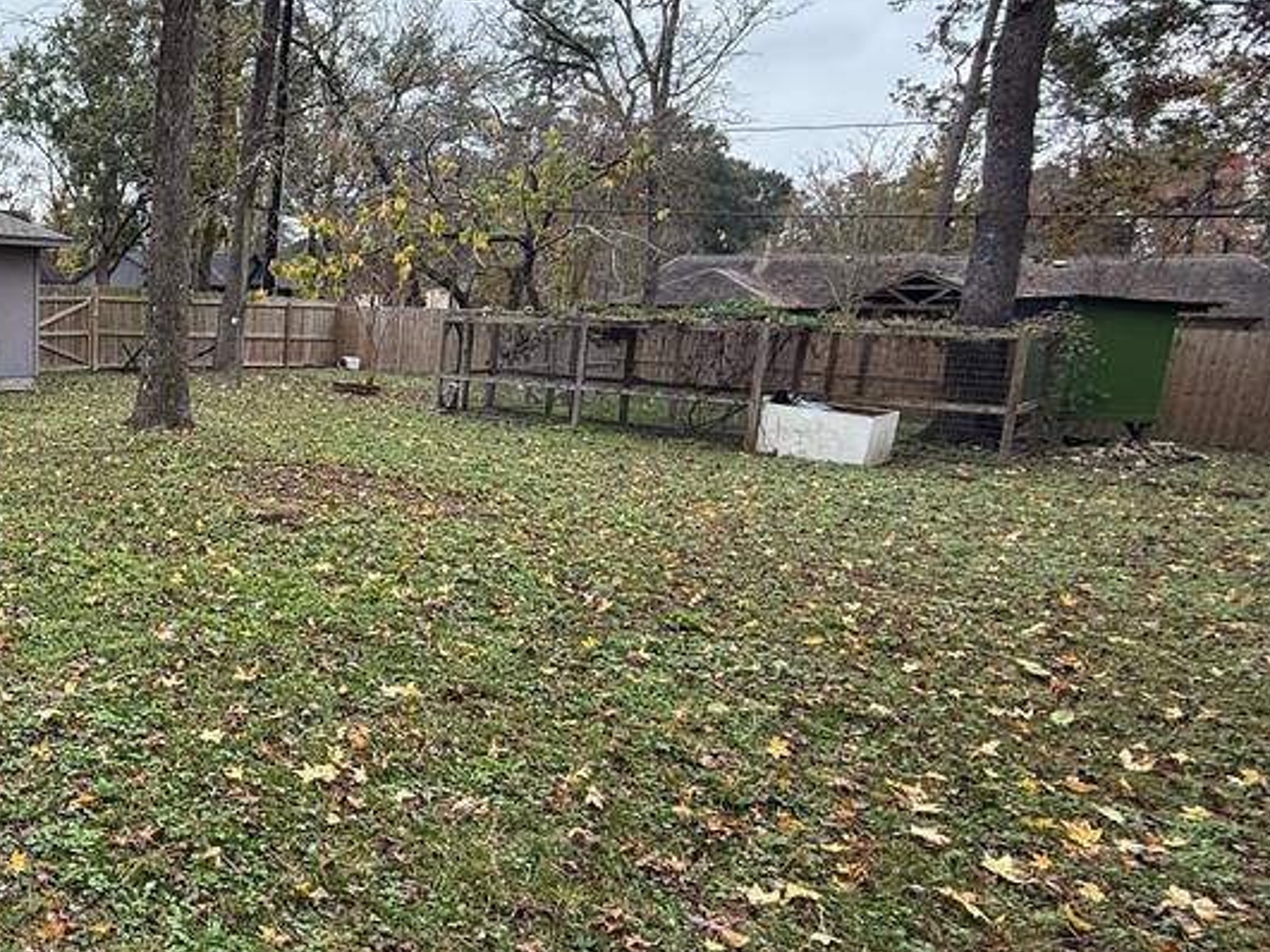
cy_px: 454
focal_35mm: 27
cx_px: 81
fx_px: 990
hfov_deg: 54.9
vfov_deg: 51.3
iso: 64
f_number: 2.2
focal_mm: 2.22
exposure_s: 1/281
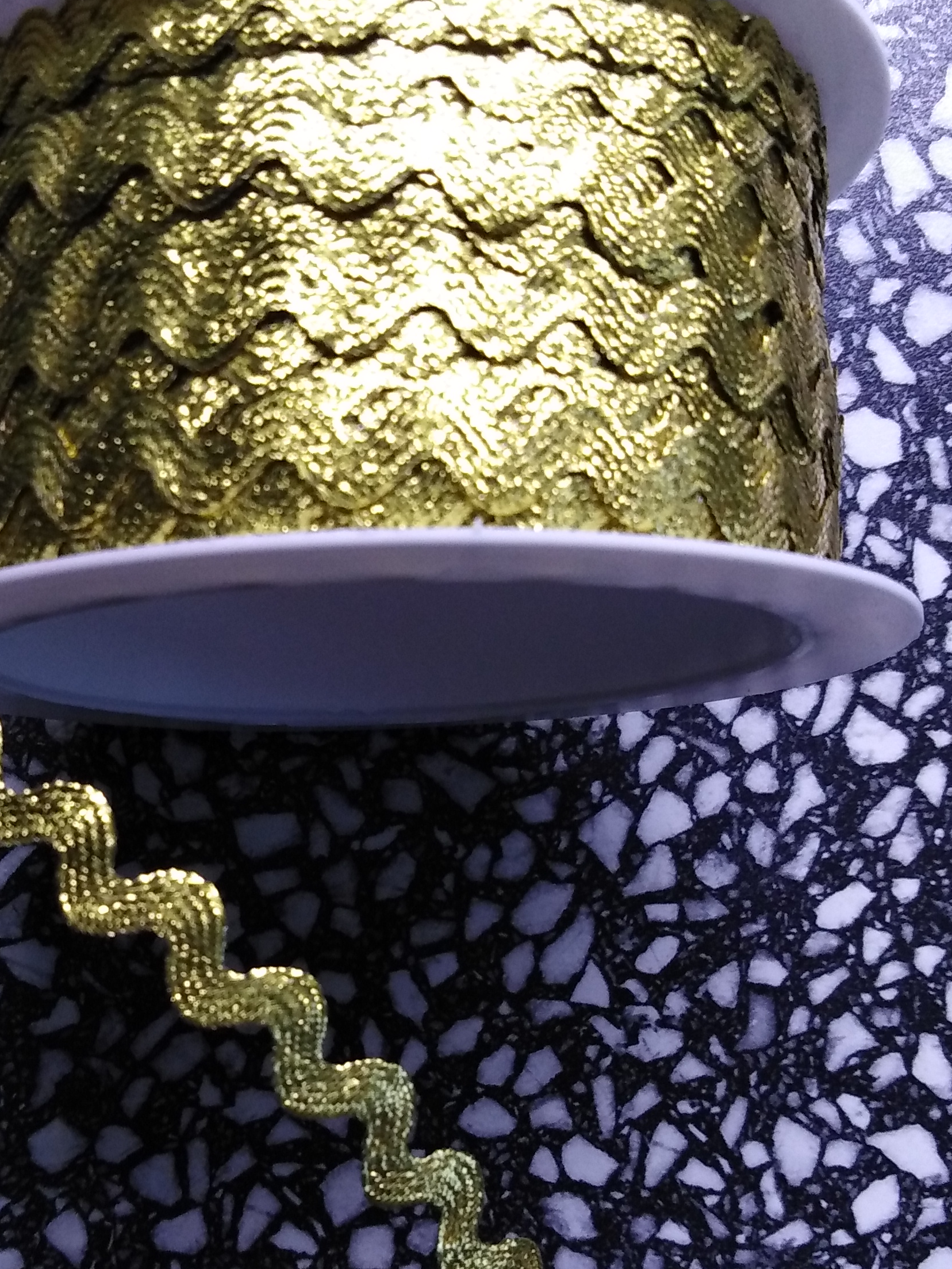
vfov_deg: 38.7
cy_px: 776
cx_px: 376
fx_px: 1796
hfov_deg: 29.6
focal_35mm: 49
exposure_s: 1/25
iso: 346
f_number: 2.2
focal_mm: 3.46
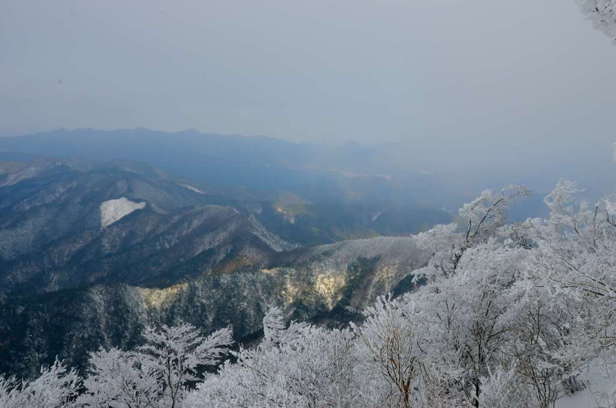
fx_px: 691
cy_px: 204
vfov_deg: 32.9
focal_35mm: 40
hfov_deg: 48.0
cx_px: 308
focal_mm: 27
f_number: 20
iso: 100
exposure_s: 1/30
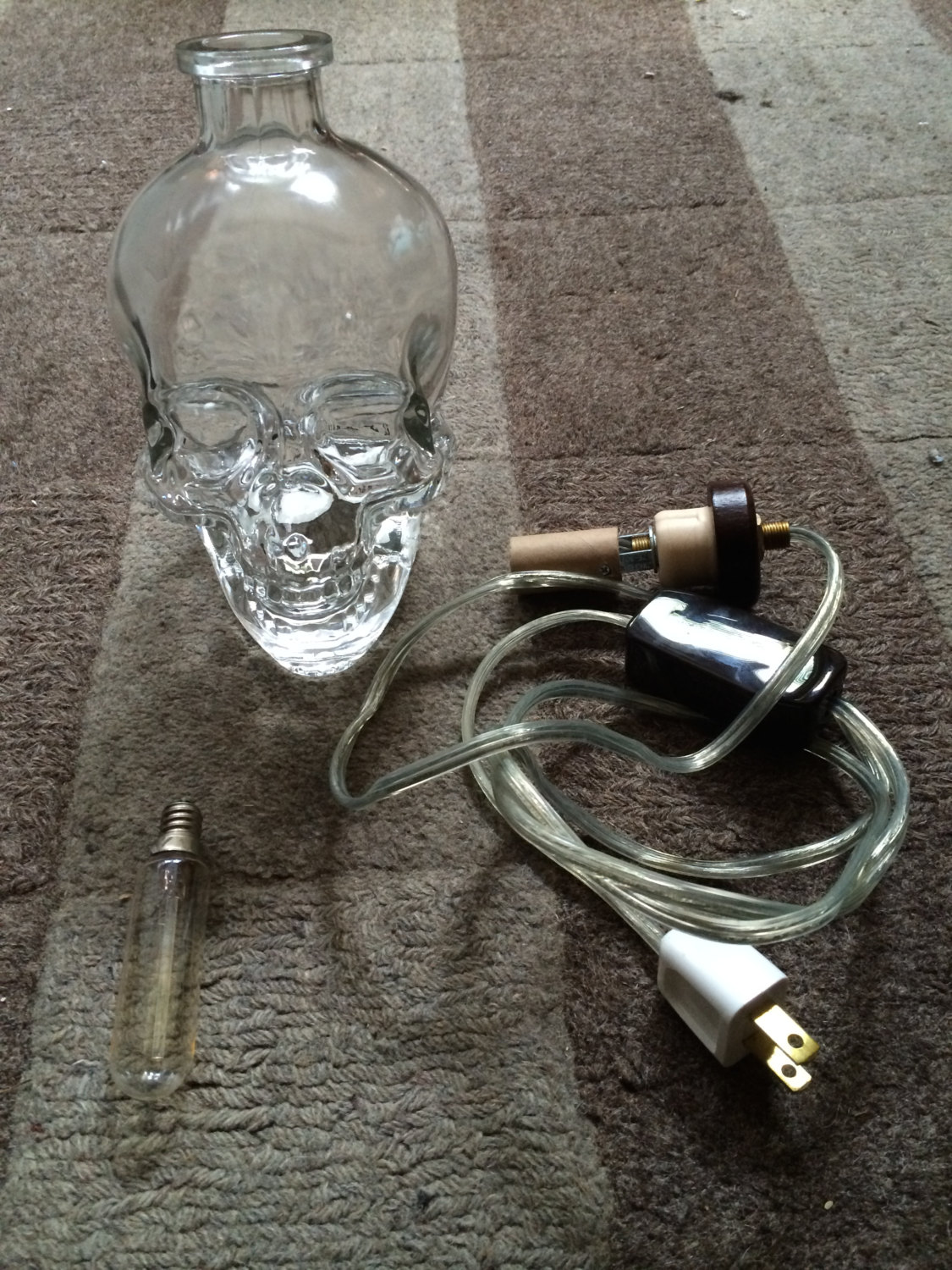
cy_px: 635
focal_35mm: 30
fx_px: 1100
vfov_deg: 60.0
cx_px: 476
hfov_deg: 46.8
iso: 250
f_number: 2.2
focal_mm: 4.12
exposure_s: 1/30
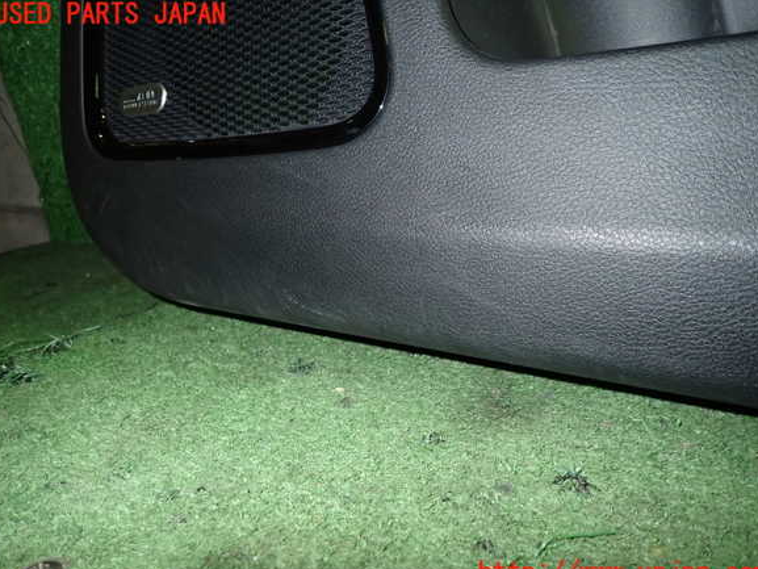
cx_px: 381
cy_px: 294
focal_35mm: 26
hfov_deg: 67.3
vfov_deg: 53.1
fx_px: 569
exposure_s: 1/30
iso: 200
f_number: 5.6
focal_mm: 4.5
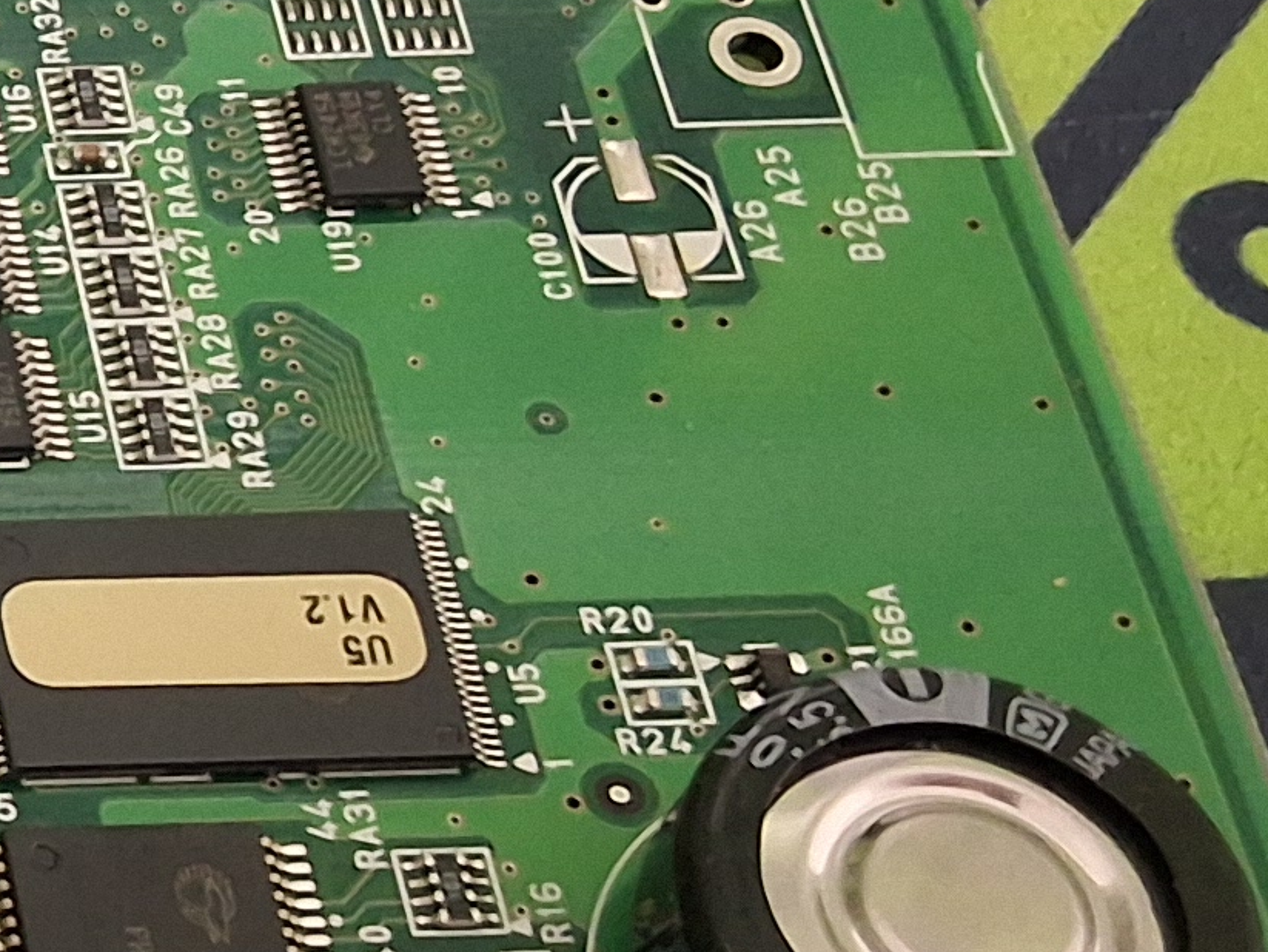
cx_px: -1025
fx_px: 4068
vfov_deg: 13.3
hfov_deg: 15.3
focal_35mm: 111
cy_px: 556
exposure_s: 1/24
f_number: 1.9
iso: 320
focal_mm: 2.91
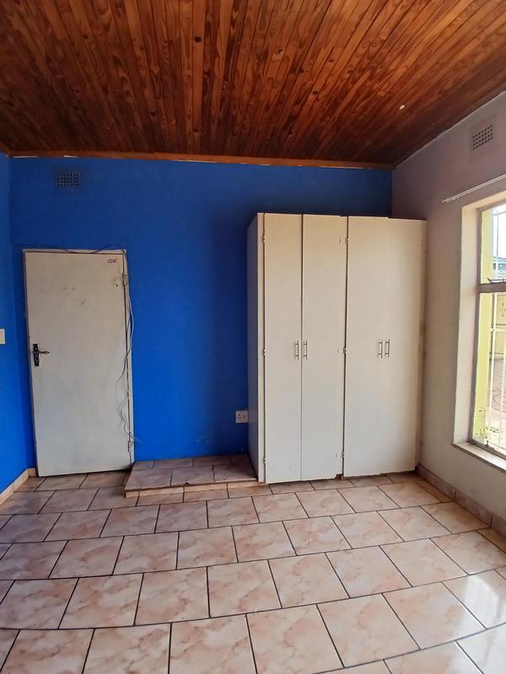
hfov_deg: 74.7
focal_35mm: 17
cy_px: 337
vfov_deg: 91.0
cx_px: 253
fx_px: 331
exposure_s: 1/100
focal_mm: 1.4
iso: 64
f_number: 2.2
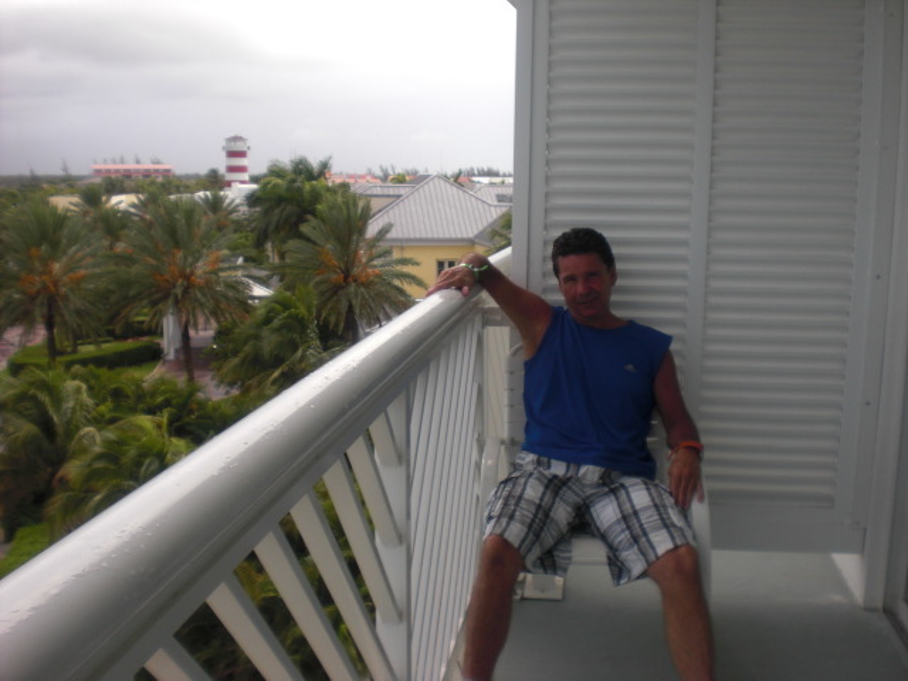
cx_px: 454
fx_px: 997
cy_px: 340
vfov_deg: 37.7
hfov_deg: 49.0
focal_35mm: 38
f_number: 3.1
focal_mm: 6.3
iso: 64
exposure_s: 1/400
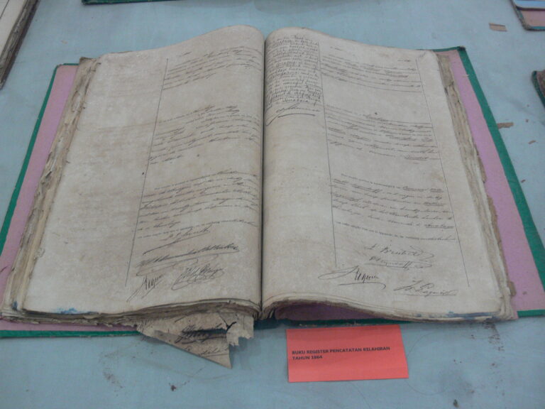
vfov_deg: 38.7
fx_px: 583
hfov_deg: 50.1
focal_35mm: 37
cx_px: 272
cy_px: 204
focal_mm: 7.7
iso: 200
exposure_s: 1/15
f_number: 2.8
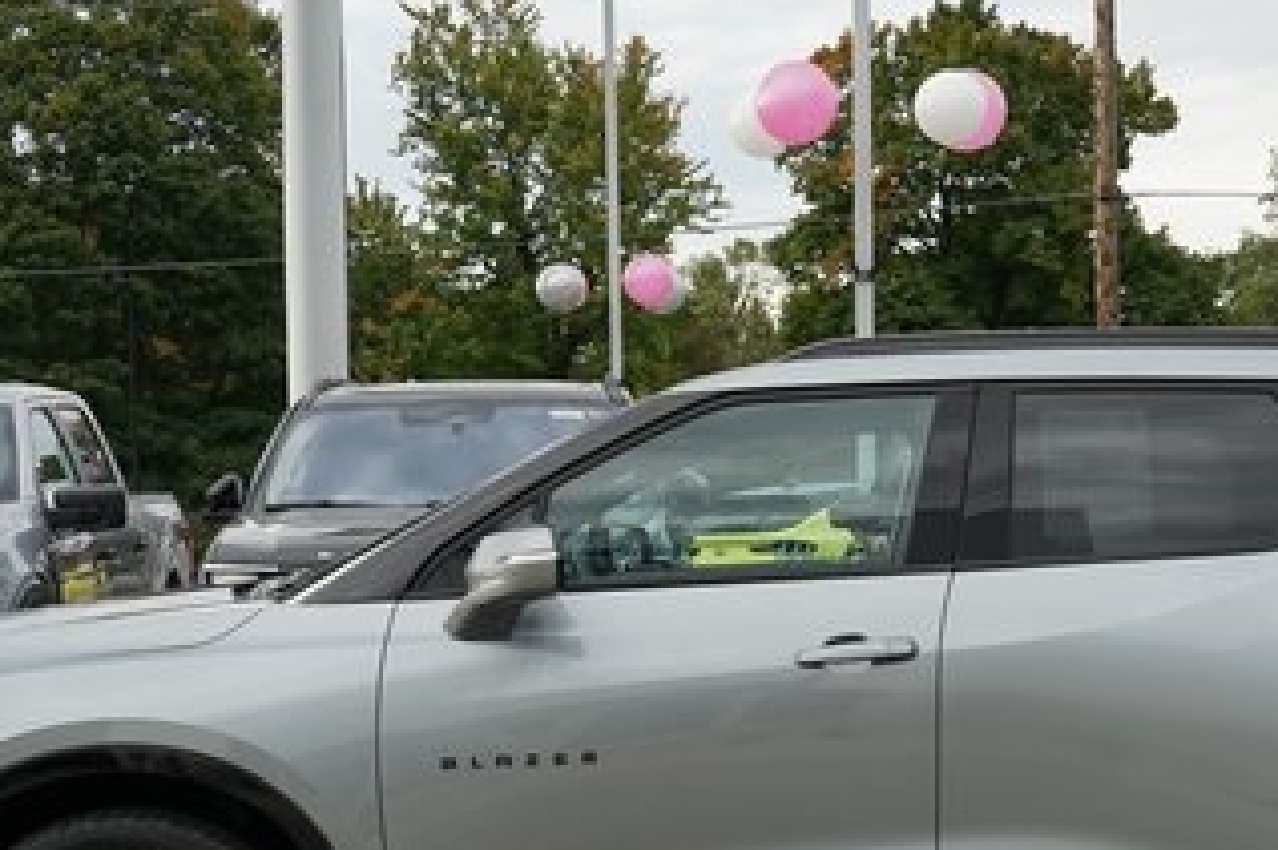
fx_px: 3300
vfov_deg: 14.6
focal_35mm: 93
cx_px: 839
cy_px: 606
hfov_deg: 21.8
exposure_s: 1/160
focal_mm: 46
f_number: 6.3
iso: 160
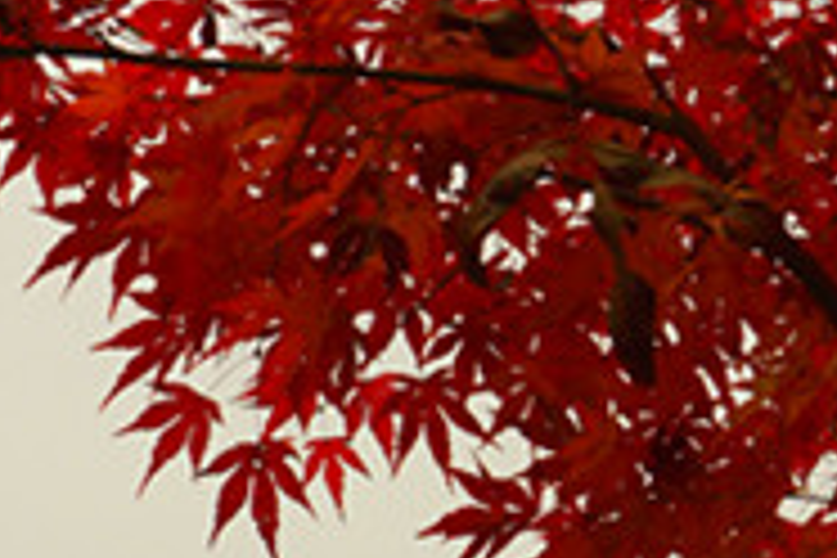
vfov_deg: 7.2
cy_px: 808
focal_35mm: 189
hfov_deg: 10.8
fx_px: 4394
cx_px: 806
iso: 100
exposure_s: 1/60
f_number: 4
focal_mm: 30
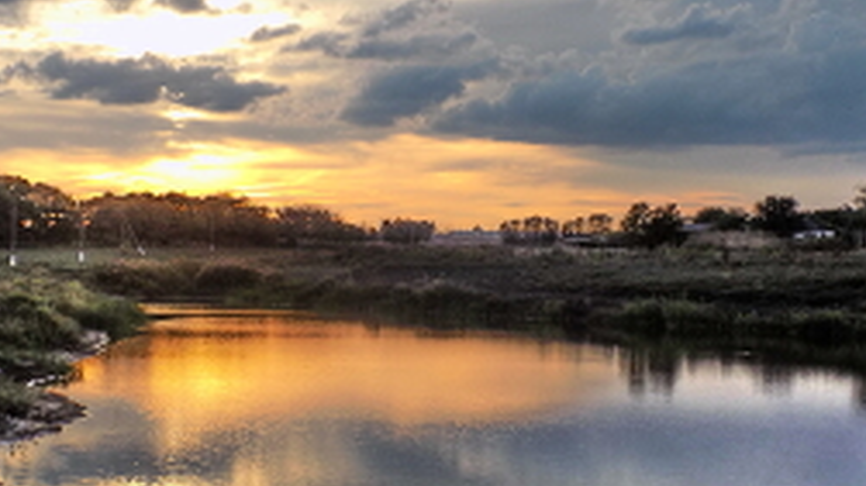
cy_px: 312
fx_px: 1607
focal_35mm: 70
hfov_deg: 30.1
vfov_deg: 17.2
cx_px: 369
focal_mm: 8.1
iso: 80
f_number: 3.7
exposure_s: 1/320
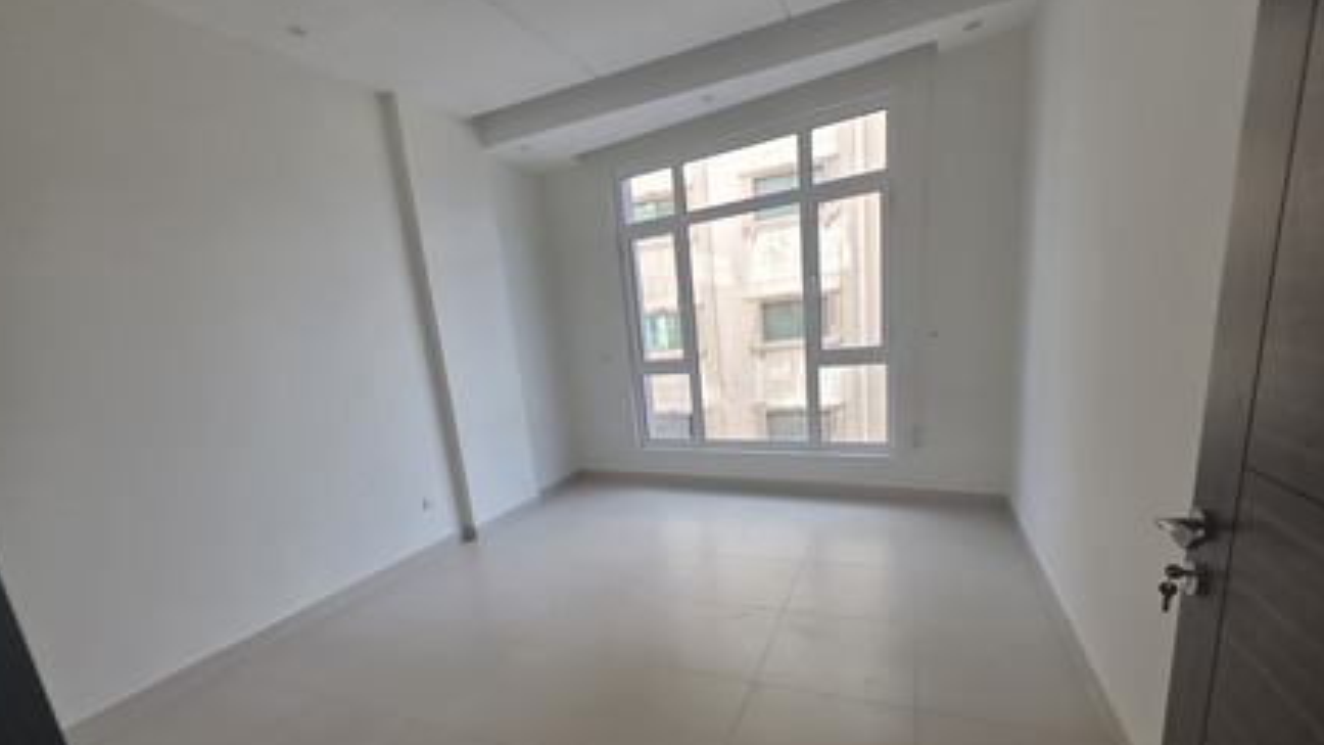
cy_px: 458
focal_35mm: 15
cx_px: 657
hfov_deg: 103.0
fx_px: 527
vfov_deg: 69.6
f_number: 1.9
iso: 50
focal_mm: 2.2
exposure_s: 1/100
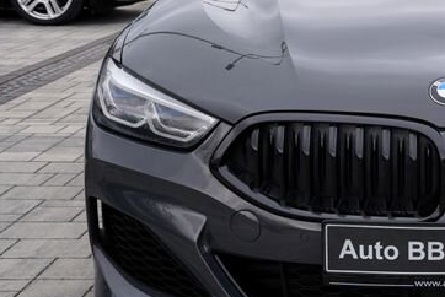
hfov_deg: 23.8
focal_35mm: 82
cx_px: 438
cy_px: 46
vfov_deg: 16.5
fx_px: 1014
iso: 100
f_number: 6.3
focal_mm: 29
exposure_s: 1/160
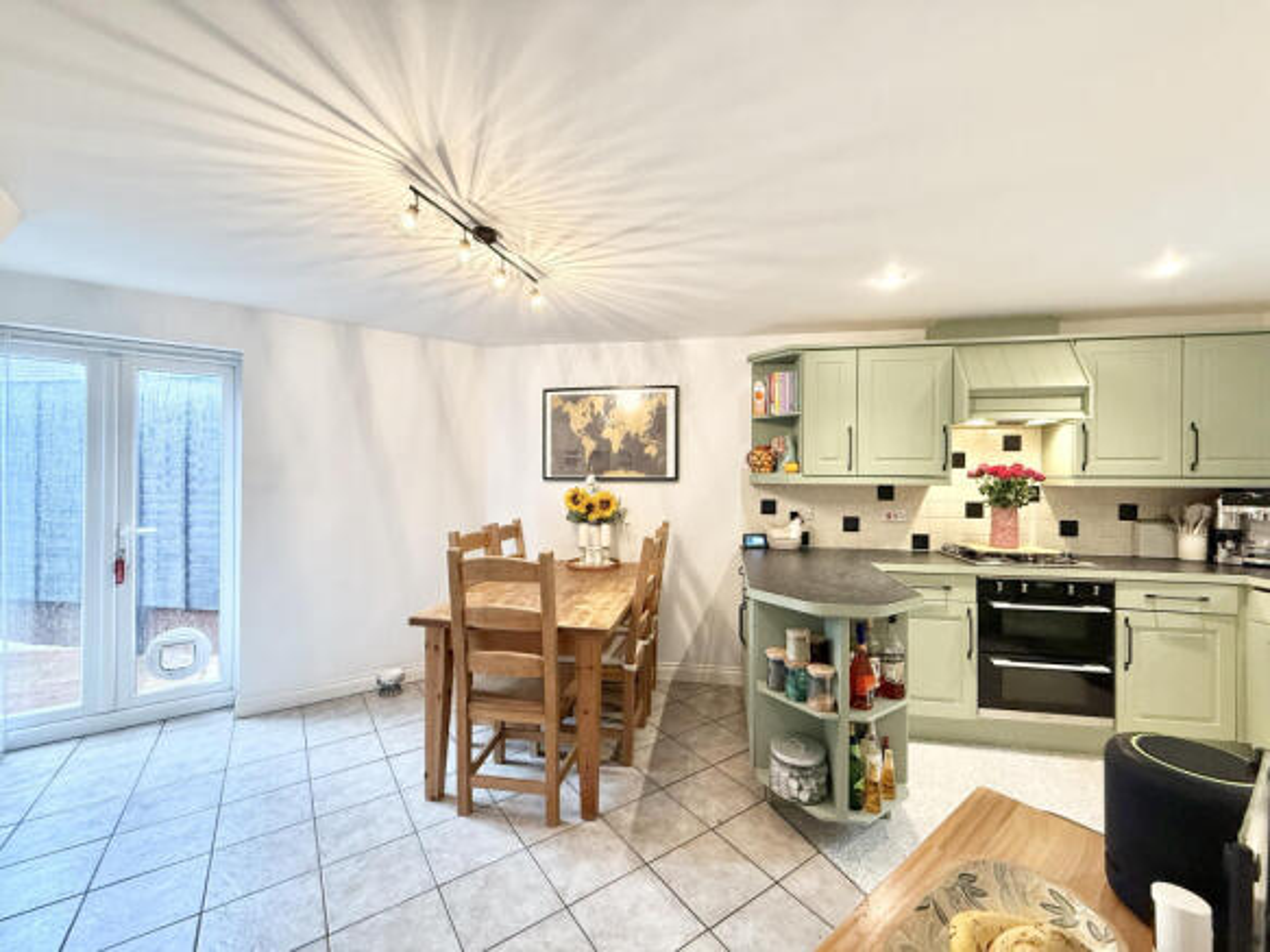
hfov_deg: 102.1
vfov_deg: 85.7
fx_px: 514
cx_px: 635
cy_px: 476
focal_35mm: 14
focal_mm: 2.22
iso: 200
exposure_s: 1/50
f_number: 2.2
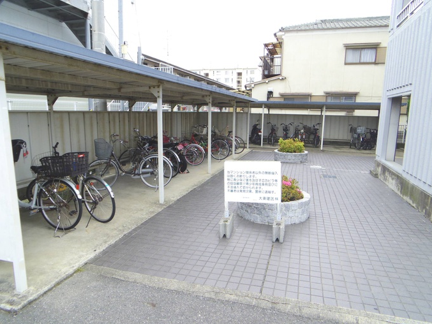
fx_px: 387
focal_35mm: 31
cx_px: 222
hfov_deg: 58.3
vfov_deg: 45.4
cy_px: 157
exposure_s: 1/500
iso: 200
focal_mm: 5.5
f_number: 4
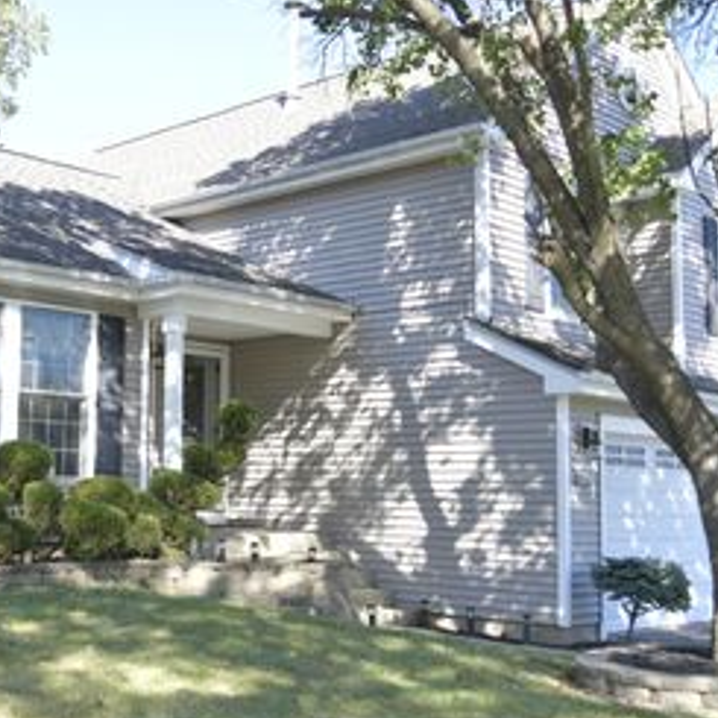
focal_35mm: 52
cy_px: 380
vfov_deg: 32.8
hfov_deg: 32.2
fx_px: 1220
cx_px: 179
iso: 250
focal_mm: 30
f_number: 4
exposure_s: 1/400
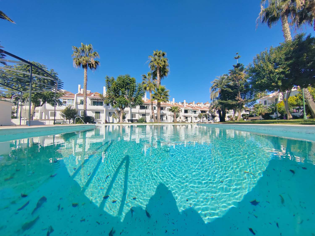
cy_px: 118
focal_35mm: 13
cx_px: 158
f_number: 2.2
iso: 100
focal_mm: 2.16
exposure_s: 1/1300
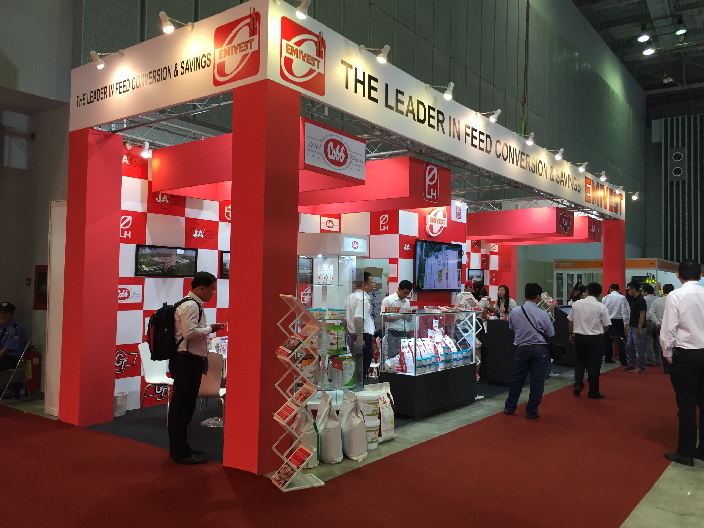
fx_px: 590
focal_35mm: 29
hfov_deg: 61.7
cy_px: 264
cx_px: 352
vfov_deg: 48.2
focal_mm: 4.15
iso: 80
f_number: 2.2
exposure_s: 1/33
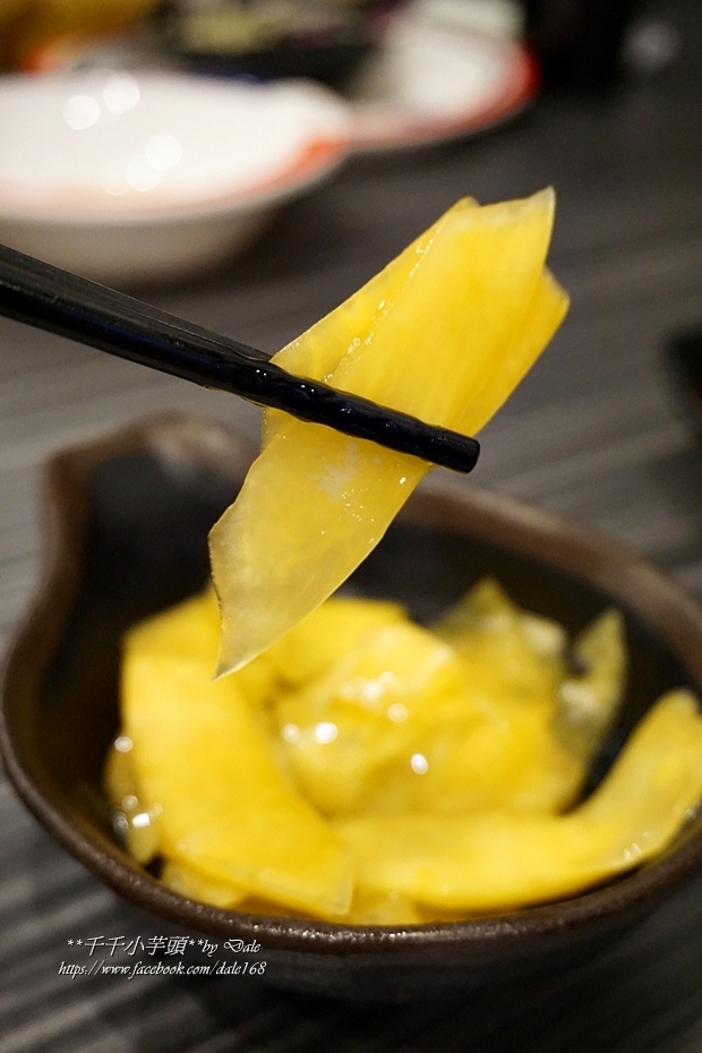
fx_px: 1228
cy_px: 526
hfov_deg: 31.9
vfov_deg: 46.4
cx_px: 351
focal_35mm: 42
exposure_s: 1/60
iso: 3200
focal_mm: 28
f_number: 4.5
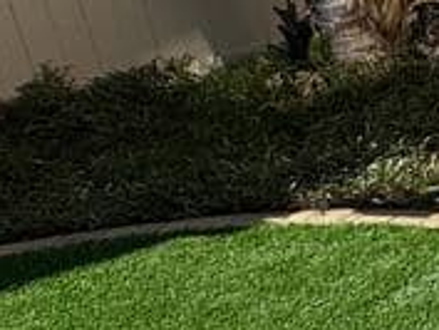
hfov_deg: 15.2
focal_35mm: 79
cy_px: 117
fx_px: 1003
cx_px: 1034
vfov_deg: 18.6
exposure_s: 1/3247
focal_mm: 2.22
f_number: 2.2
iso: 50
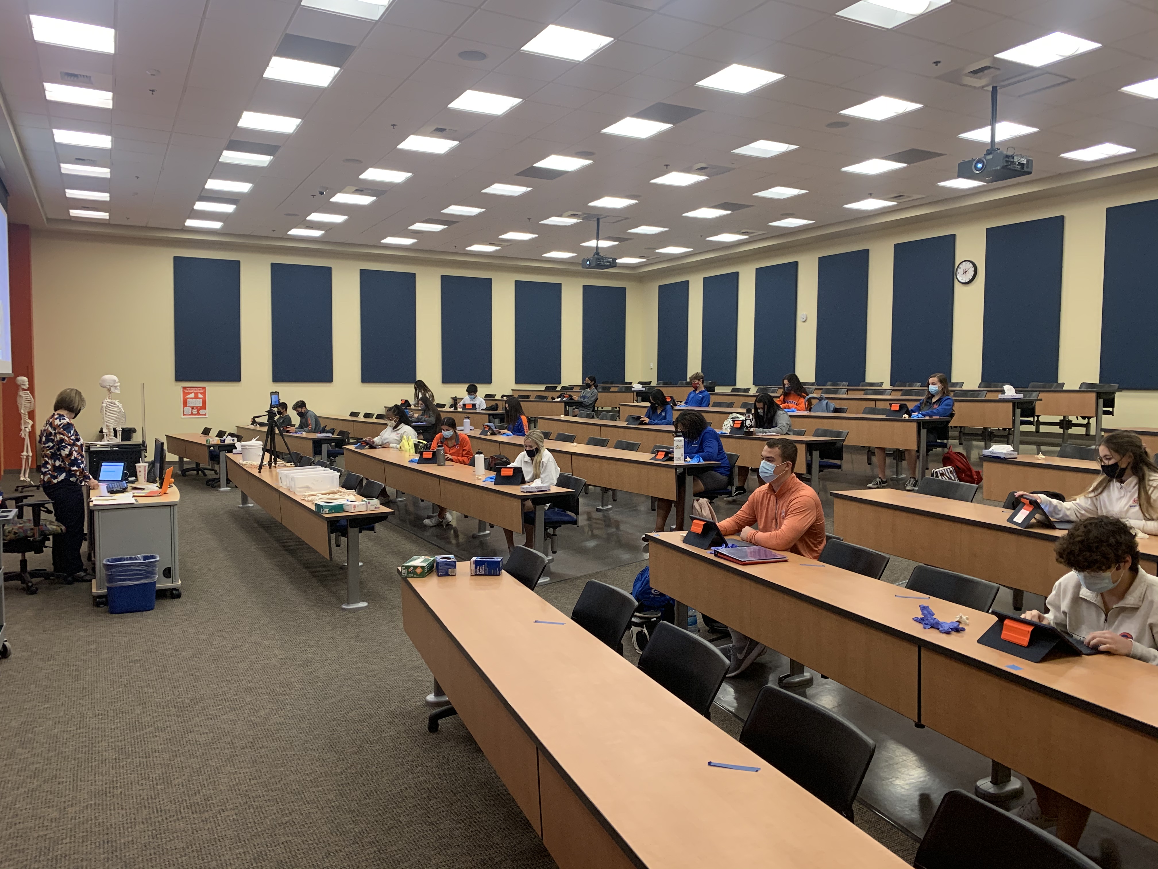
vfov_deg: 53.1
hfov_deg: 67.3
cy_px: 434
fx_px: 870
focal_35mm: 26
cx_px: 579
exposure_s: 1/49
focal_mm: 4.25
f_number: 1.8
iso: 100
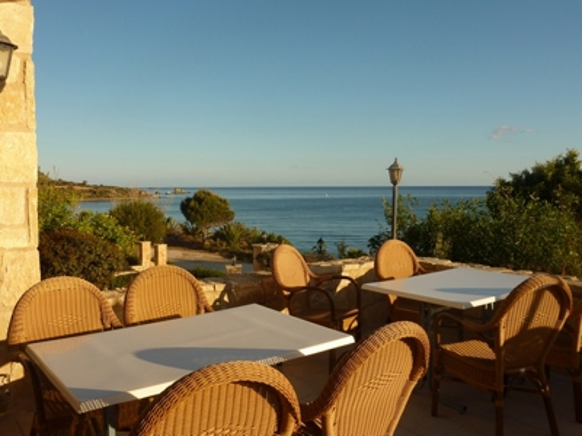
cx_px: 291
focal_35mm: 29
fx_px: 488
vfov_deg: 48.2
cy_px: 218
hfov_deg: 61.7
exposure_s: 1/500
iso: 80
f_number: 4.5
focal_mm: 4.7
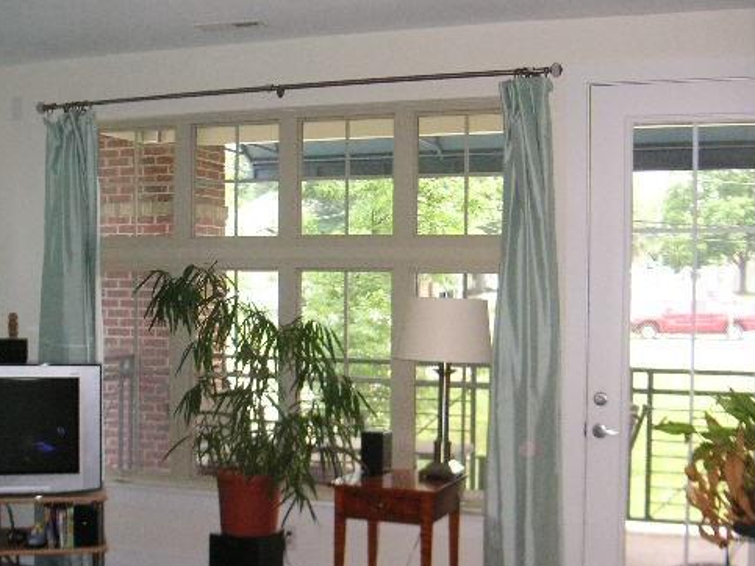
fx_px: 1068
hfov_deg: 38.8
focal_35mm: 49
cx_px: 319
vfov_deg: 29.6
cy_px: 350
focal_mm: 6.1
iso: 160
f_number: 2.8
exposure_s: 1/180
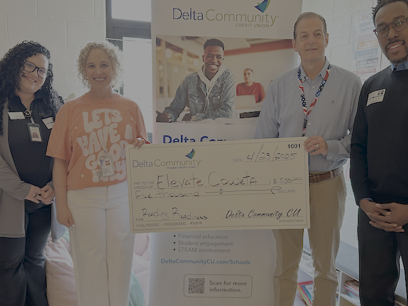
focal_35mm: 35
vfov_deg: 40.6
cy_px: 177
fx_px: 412
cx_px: 211
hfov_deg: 52.6
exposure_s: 1/60
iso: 125
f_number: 1.5
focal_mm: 5.7
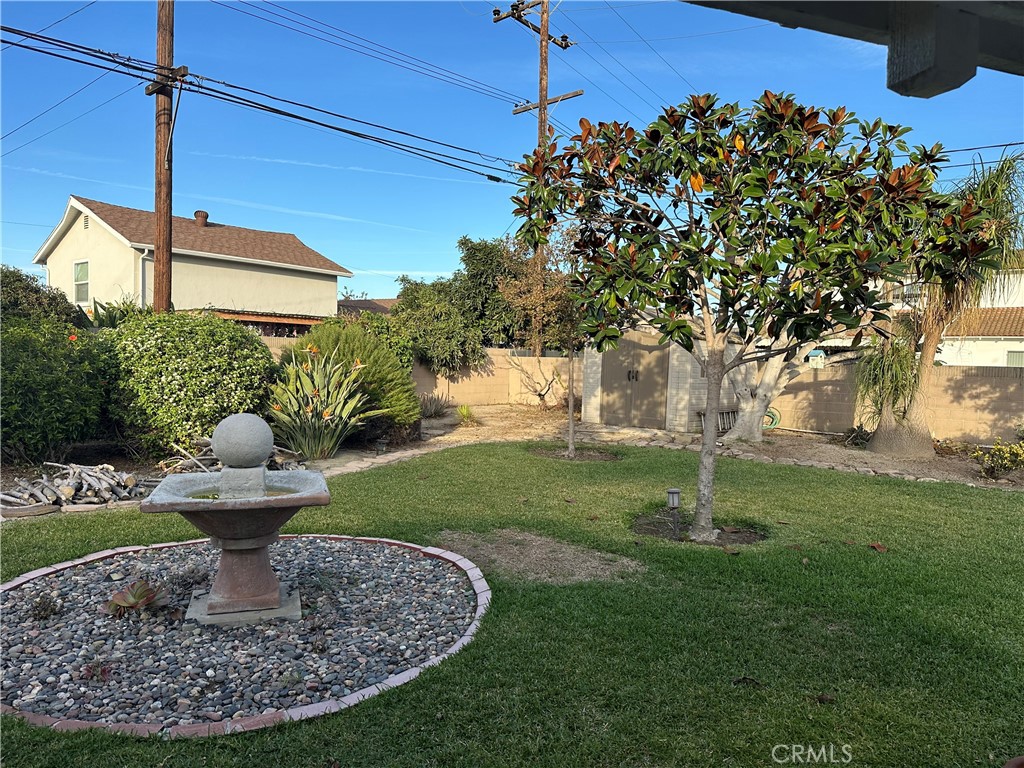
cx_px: 512
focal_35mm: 24
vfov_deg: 56.8
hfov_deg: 71.6
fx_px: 710
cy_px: 384
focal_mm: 6.86
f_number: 1.78
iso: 80
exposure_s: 1/1473
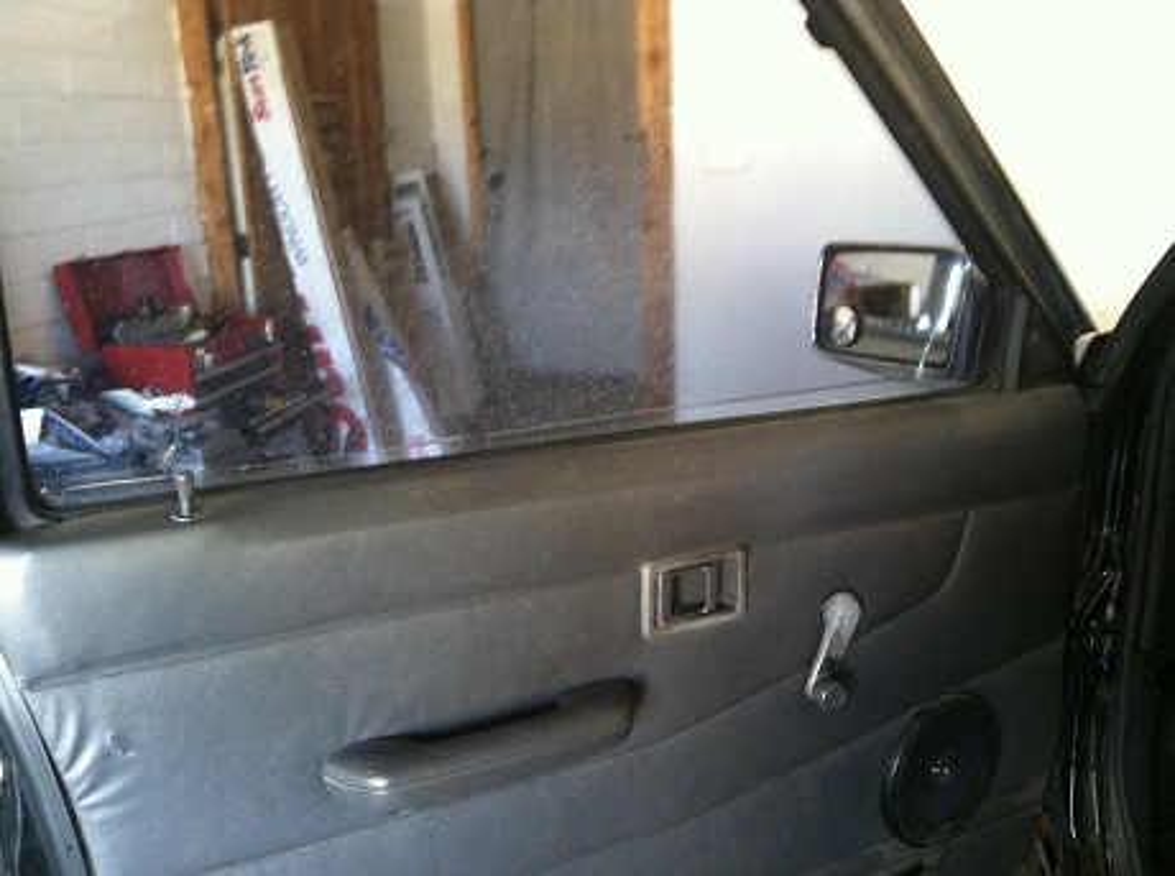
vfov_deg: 40.6
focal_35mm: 35
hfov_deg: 52.7
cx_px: 588
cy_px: 438
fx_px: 1186
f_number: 2.8
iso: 320
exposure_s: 1/15
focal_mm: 3.85
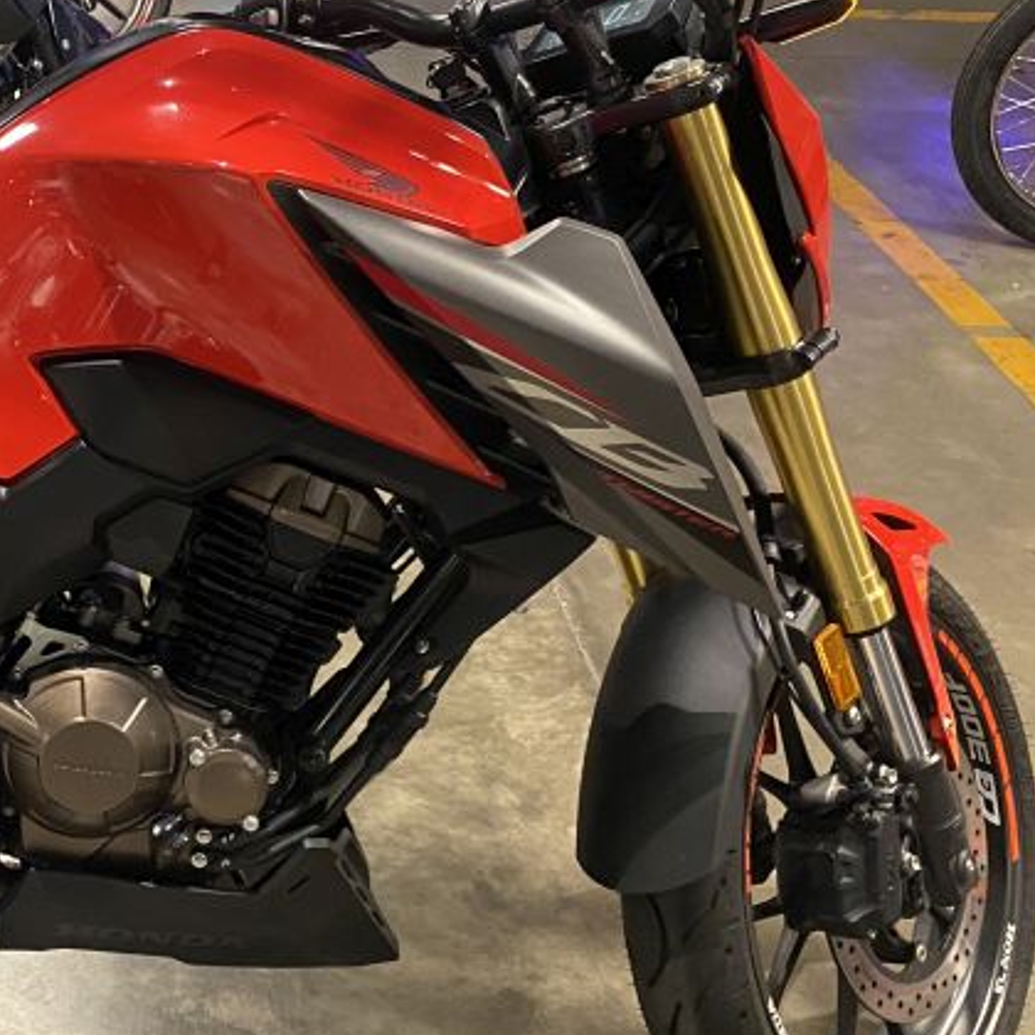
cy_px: 469
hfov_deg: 27.7
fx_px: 1962
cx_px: -20
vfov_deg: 29.5
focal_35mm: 58
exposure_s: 1/50
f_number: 1.8
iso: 400
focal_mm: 4.25
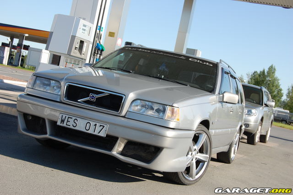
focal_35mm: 60
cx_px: 146
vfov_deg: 22.6
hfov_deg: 33.4
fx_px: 488
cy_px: 98
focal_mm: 40
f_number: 8
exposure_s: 1/250
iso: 200
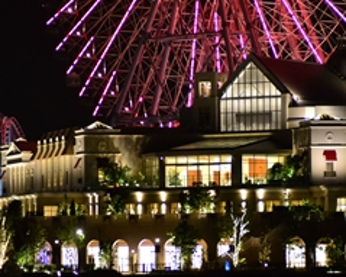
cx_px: 182
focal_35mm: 283
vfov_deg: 5.5
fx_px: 2897
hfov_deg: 6.8
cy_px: 188
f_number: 6
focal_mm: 120
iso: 3200
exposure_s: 1/20
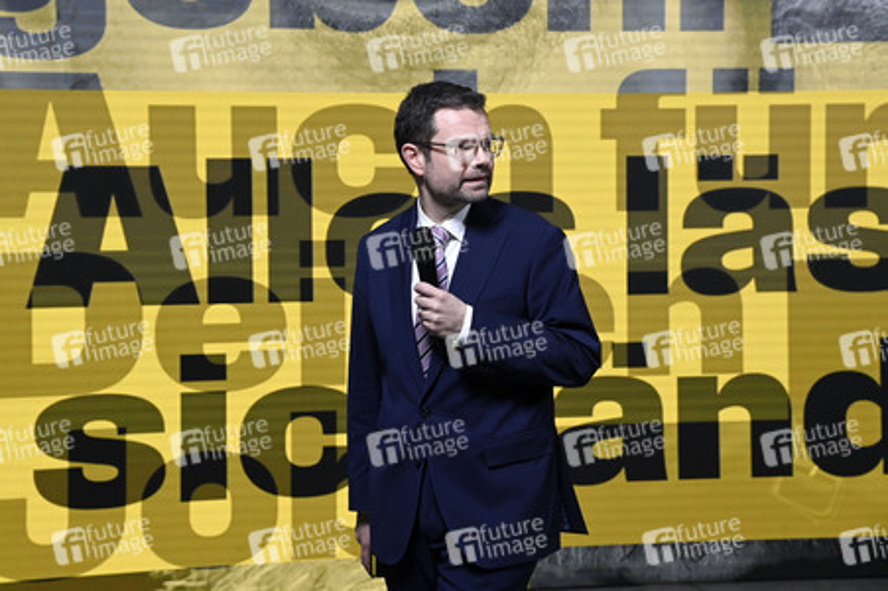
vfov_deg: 17.5
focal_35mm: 78
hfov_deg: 26.0
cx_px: 444
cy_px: 296
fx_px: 1923
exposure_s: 1/400
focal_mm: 78
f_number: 6.3
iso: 4000
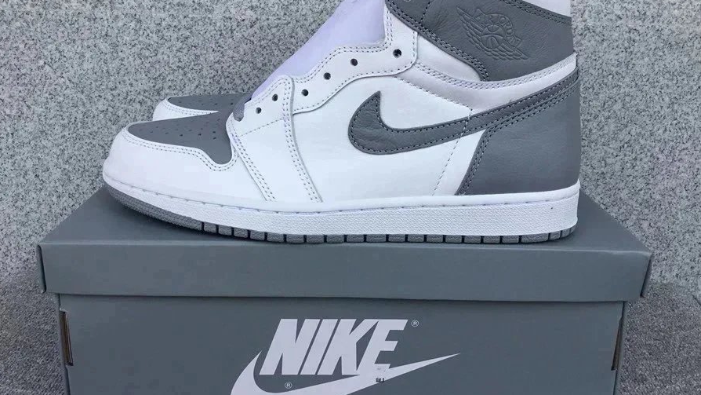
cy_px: 173
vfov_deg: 34.6
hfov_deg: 58.0
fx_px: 632
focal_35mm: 34
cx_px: 349
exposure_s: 1/684
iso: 25
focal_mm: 3.3
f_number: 2.4
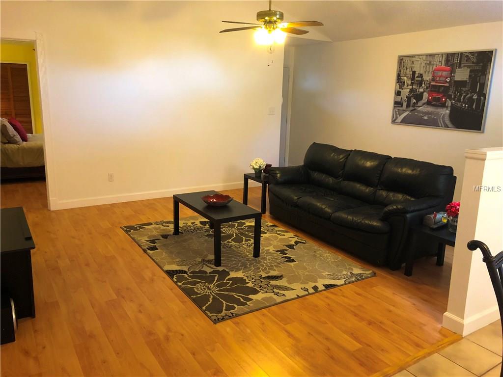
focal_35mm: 28
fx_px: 407
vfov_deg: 49.7
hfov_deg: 63.4
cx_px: 252
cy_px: 188
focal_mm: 4
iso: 80
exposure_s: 1/15
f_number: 1.8
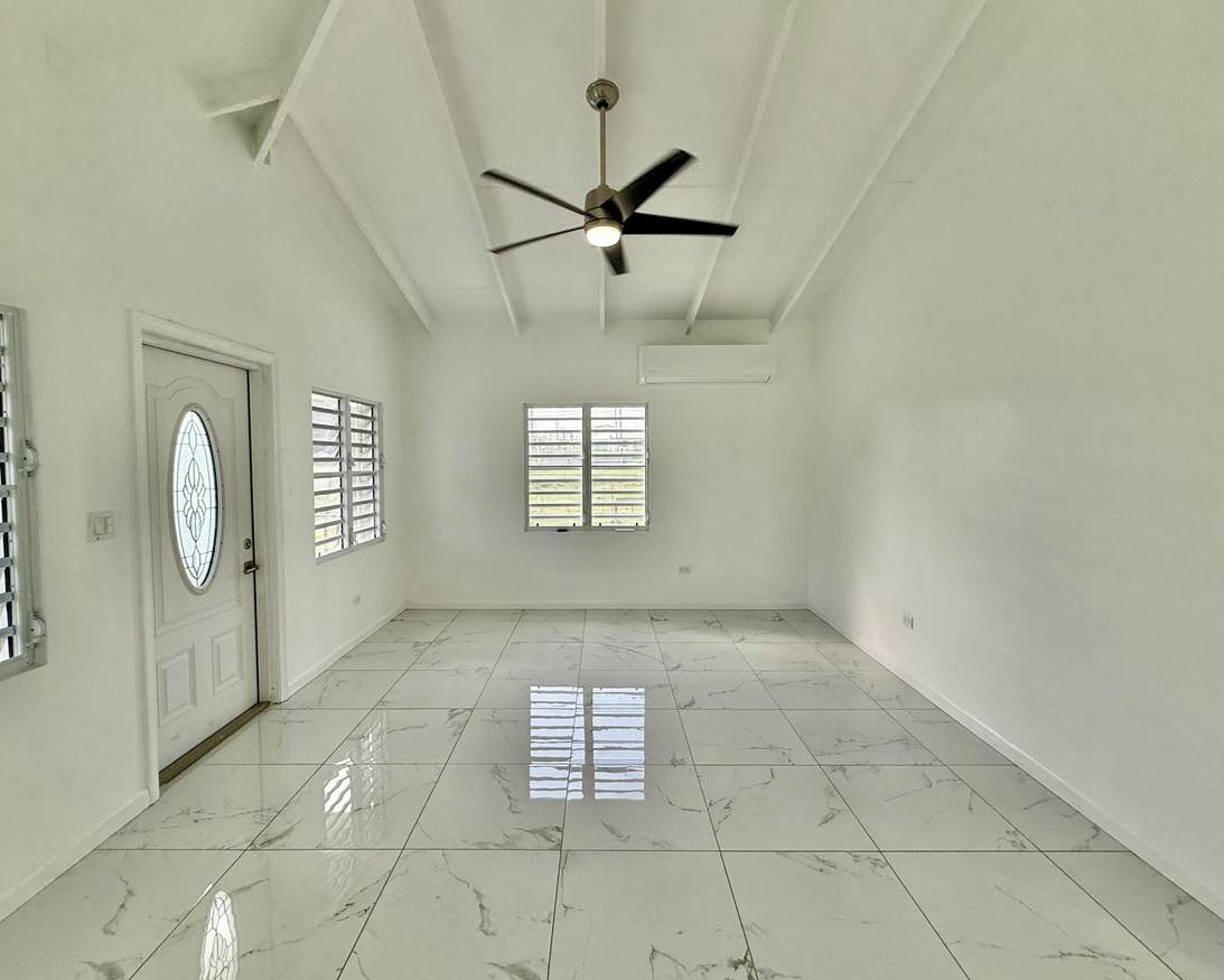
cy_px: 483
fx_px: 580
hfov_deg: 93.1
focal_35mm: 16
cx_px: 600
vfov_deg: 80.4
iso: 80
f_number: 2.2
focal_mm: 2.22
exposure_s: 1/120
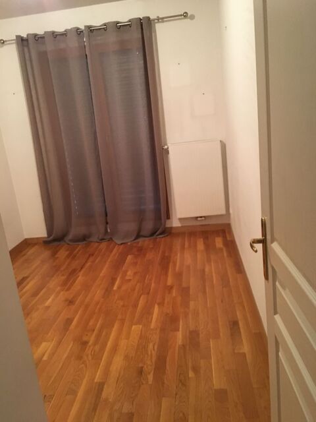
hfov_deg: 48.2
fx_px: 353
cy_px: 211
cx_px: 158
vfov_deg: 61.7
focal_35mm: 29
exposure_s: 1/17
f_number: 2.2
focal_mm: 4.15
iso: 250
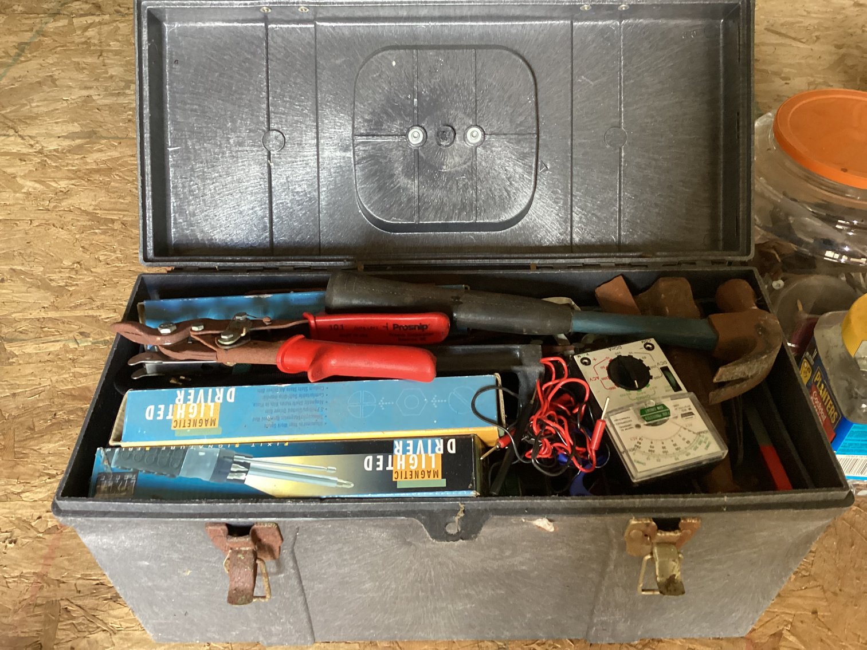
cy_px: 325
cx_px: 434
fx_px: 776
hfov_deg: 58.3
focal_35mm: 31
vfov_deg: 45.4
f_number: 2.4
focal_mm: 3.3
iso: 320
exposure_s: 1/40
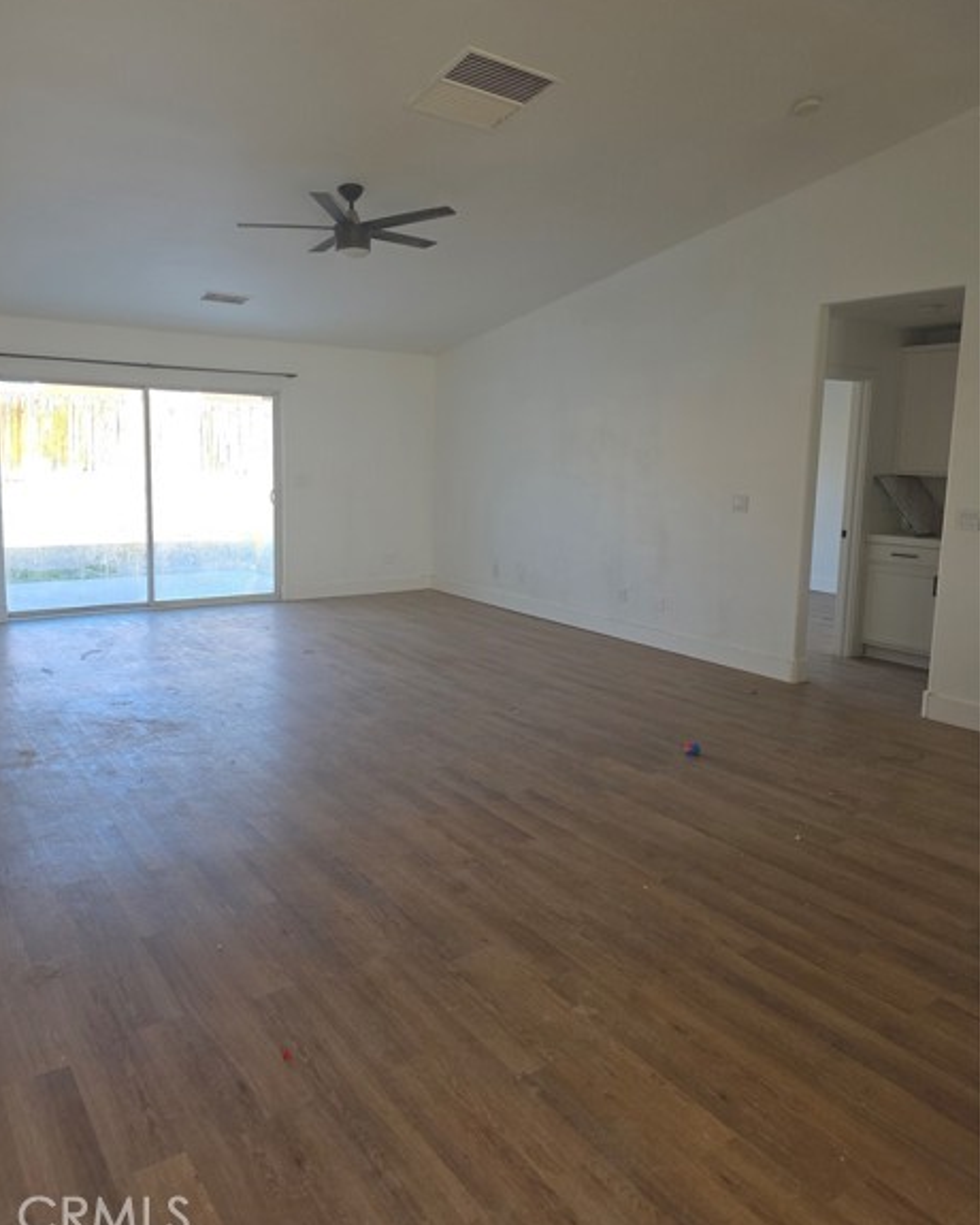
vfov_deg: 68.0
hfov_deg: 56.8
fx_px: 906
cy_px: 565
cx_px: 471
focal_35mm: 25
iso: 50
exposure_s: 1/180
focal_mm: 6.3
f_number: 1.7
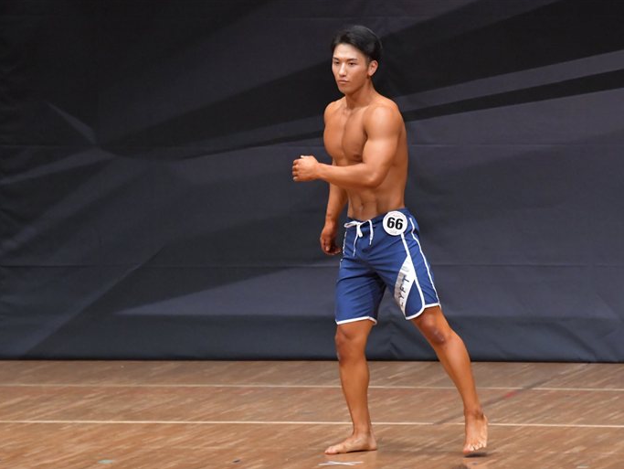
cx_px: 335
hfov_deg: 6.1
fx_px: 5898
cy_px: 235
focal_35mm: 327
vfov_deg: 4.6
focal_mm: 200
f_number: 5.6
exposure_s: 1/400
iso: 6400
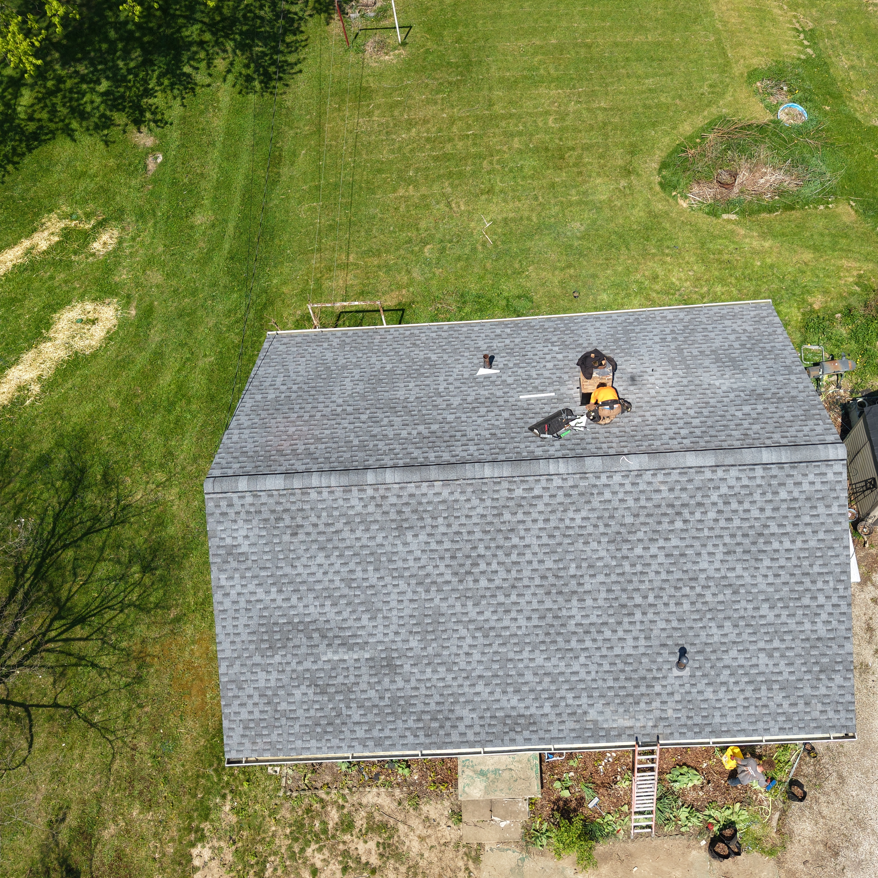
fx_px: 832
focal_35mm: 29
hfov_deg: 55.4
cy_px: 449
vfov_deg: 55.6
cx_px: 507
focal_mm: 8.67
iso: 100
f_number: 1.8
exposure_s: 1/2500
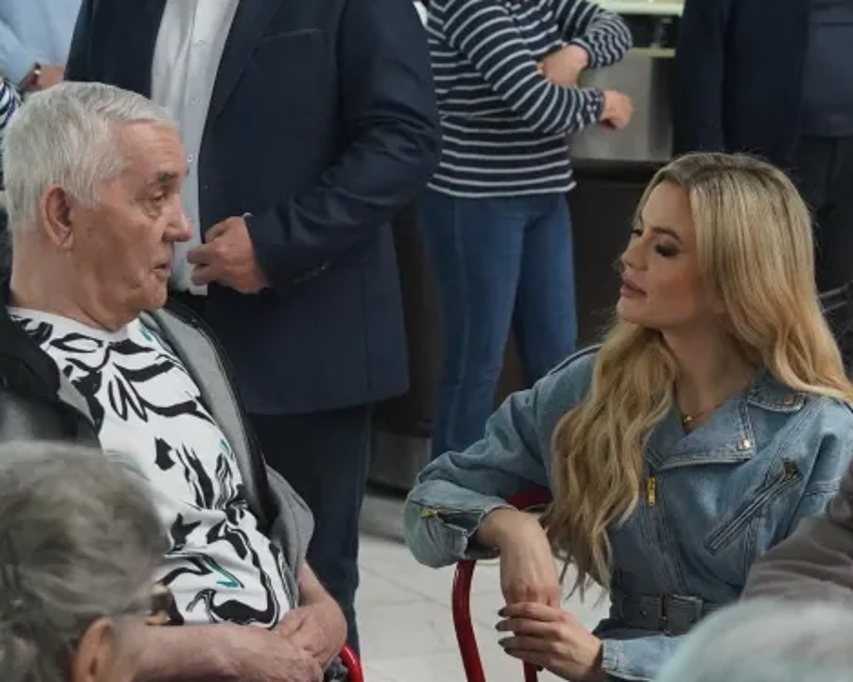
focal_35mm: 114
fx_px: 2877
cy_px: 399
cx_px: 507
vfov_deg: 13.5
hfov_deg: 16.8
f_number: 4
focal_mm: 50
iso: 5000
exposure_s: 1/320
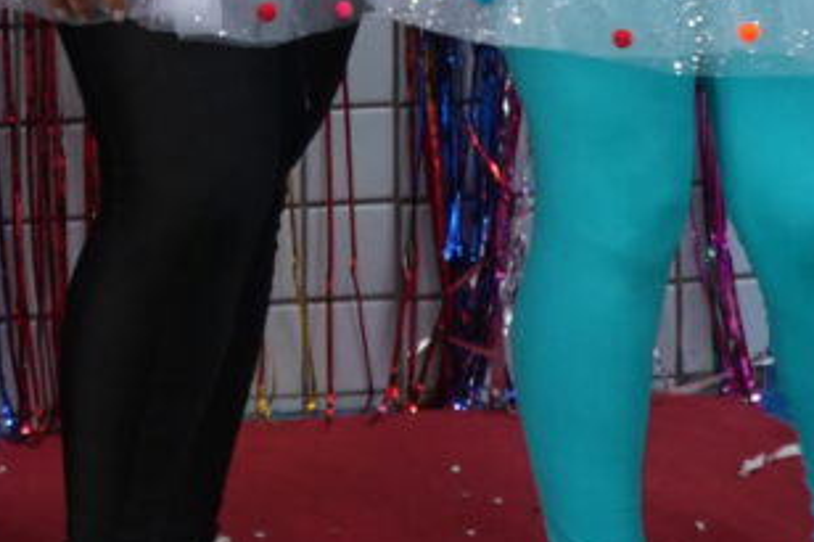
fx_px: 3570
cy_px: -468
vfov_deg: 8.3
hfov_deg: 12.2
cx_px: -505
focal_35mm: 158
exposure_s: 1/125
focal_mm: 20
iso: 640
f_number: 4
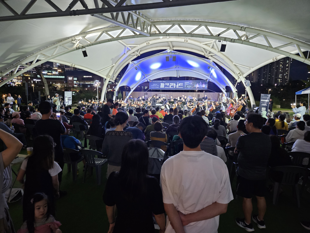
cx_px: 155
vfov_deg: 58.9
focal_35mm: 23
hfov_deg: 73.9
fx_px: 206
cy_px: 116
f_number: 1.8
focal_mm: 5.4
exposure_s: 1/24
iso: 800
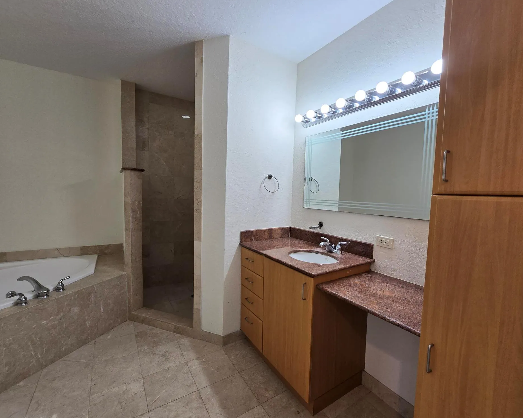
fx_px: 217
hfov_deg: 100.7
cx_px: 264
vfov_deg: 88.0
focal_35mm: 14
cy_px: 213
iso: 64
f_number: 2.2
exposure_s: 1/60
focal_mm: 2.2
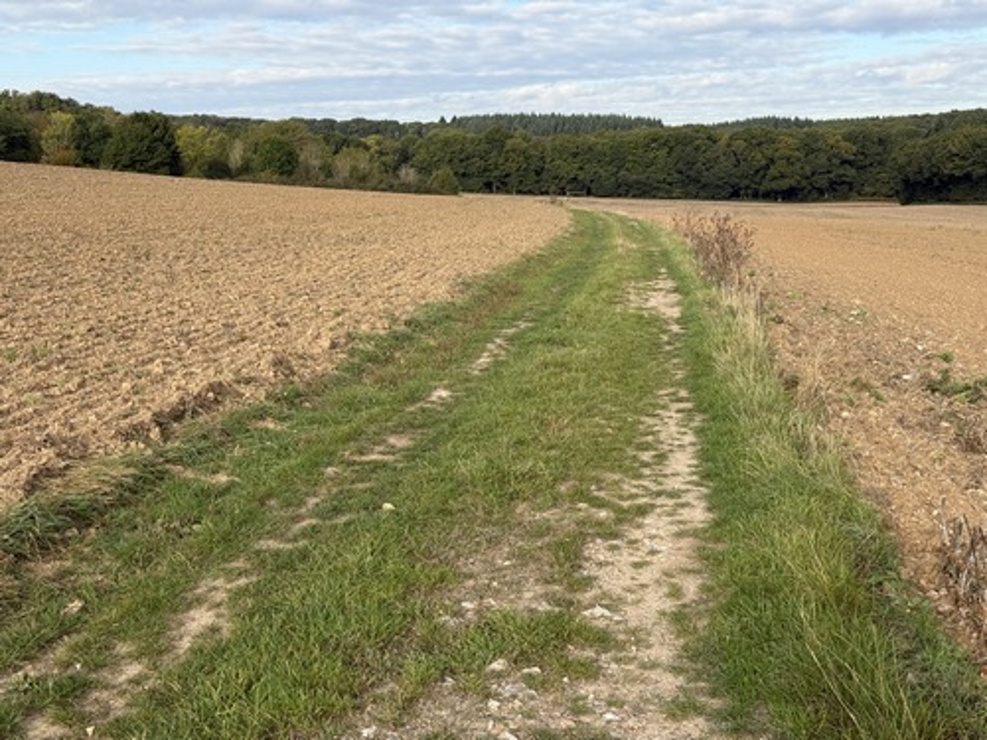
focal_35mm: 48
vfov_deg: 30.3
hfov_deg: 39.7
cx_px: 494
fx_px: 1369
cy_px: 370
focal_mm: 6.76
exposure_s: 1/2342
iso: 80
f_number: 1.78
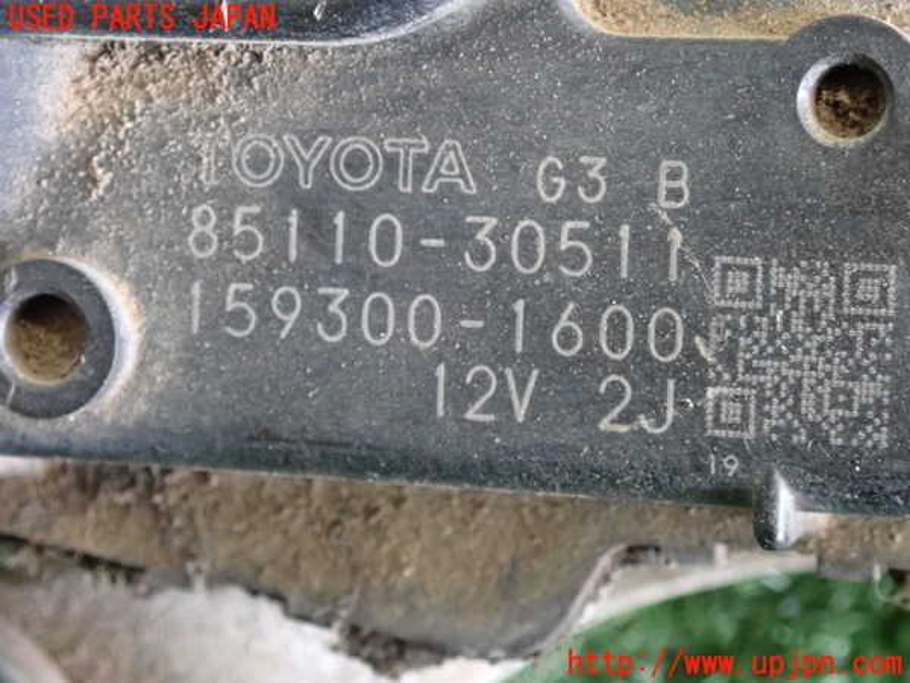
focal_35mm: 100
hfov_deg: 19.6
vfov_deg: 14.8
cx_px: 455
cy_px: 342
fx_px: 2629
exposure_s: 1/30
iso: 2500
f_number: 4.9
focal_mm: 18
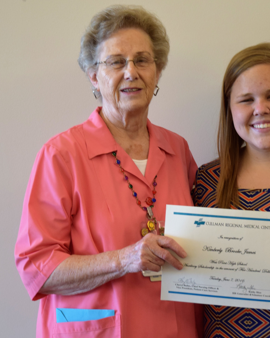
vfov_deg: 21.3
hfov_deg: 17.0
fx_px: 899
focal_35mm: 90
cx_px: 200
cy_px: 160
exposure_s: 1/60
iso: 500
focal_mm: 40
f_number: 5
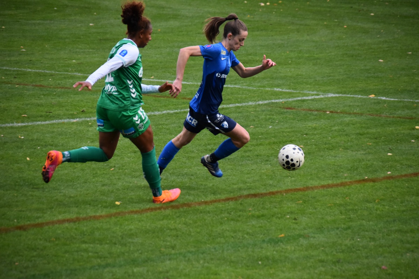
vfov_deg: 4.2
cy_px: 140
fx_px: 3841
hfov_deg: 6.2
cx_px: 210
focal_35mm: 330
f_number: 6.3
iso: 1250
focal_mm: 220
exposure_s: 1/500
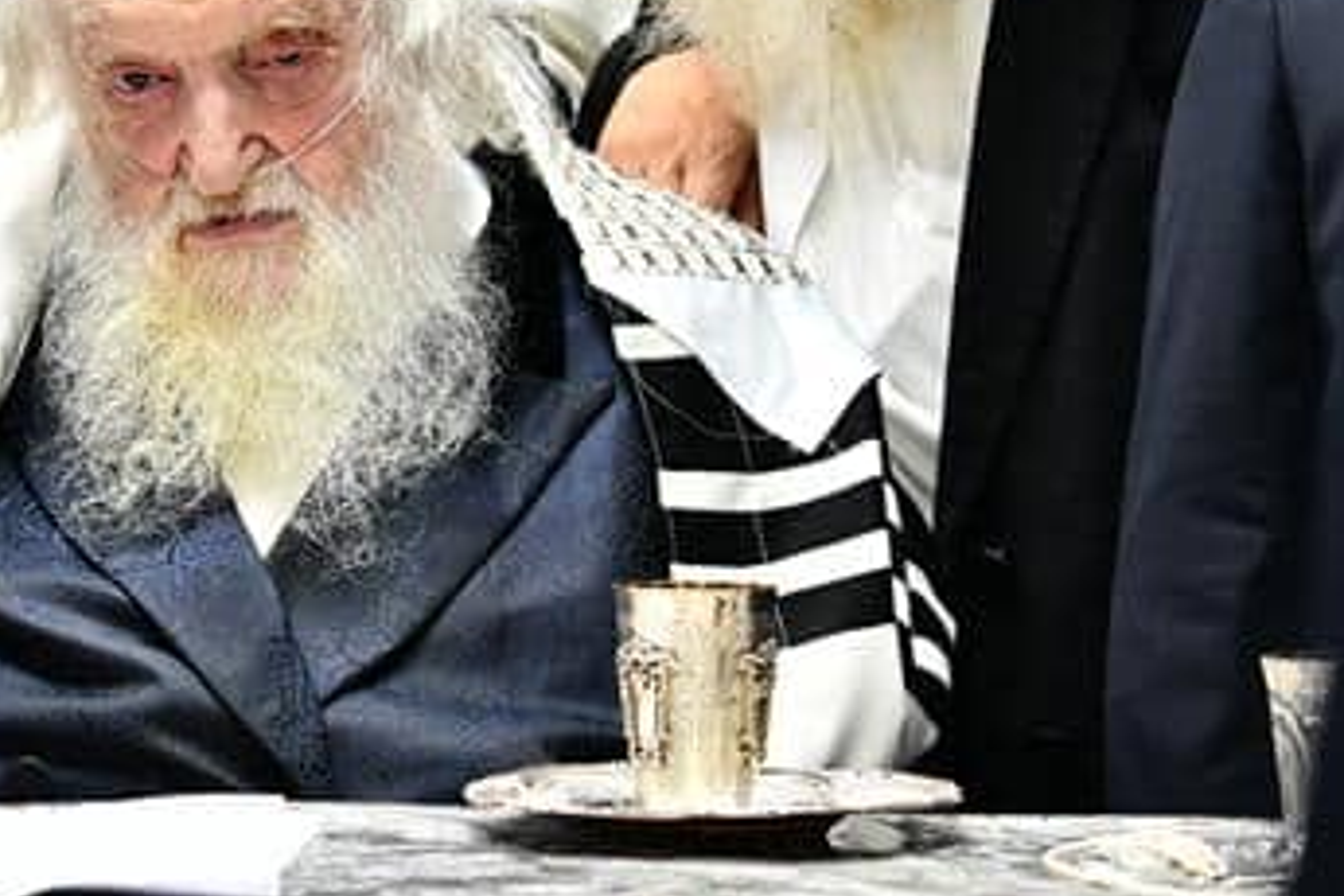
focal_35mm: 115
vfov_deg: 11.8
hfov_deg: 17.6
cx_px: 175
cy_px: 86
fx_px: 4293
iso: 2000
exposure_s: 1/200
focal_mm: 62
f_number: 5.6
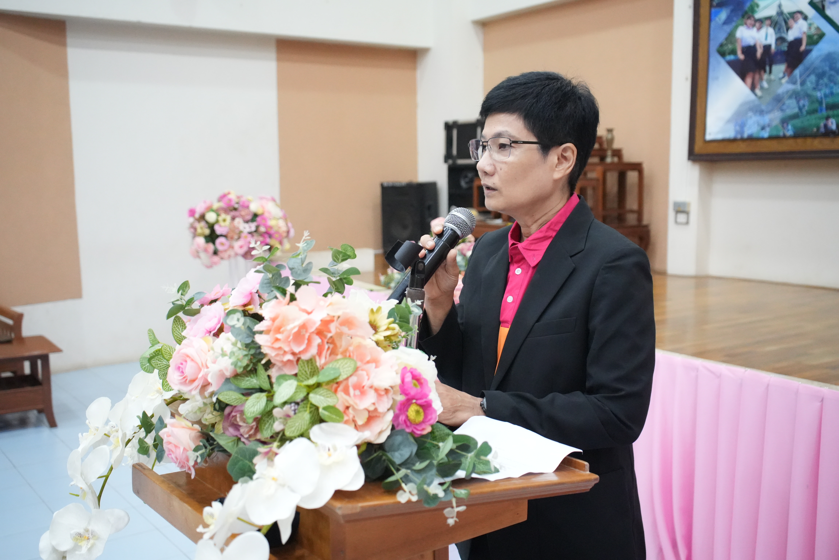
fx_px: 862
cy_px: 280
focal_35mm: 37
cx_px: 420
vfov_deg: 35.9
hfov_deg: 51.9
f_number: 4
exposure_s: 1/250
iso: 10000
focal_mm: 37
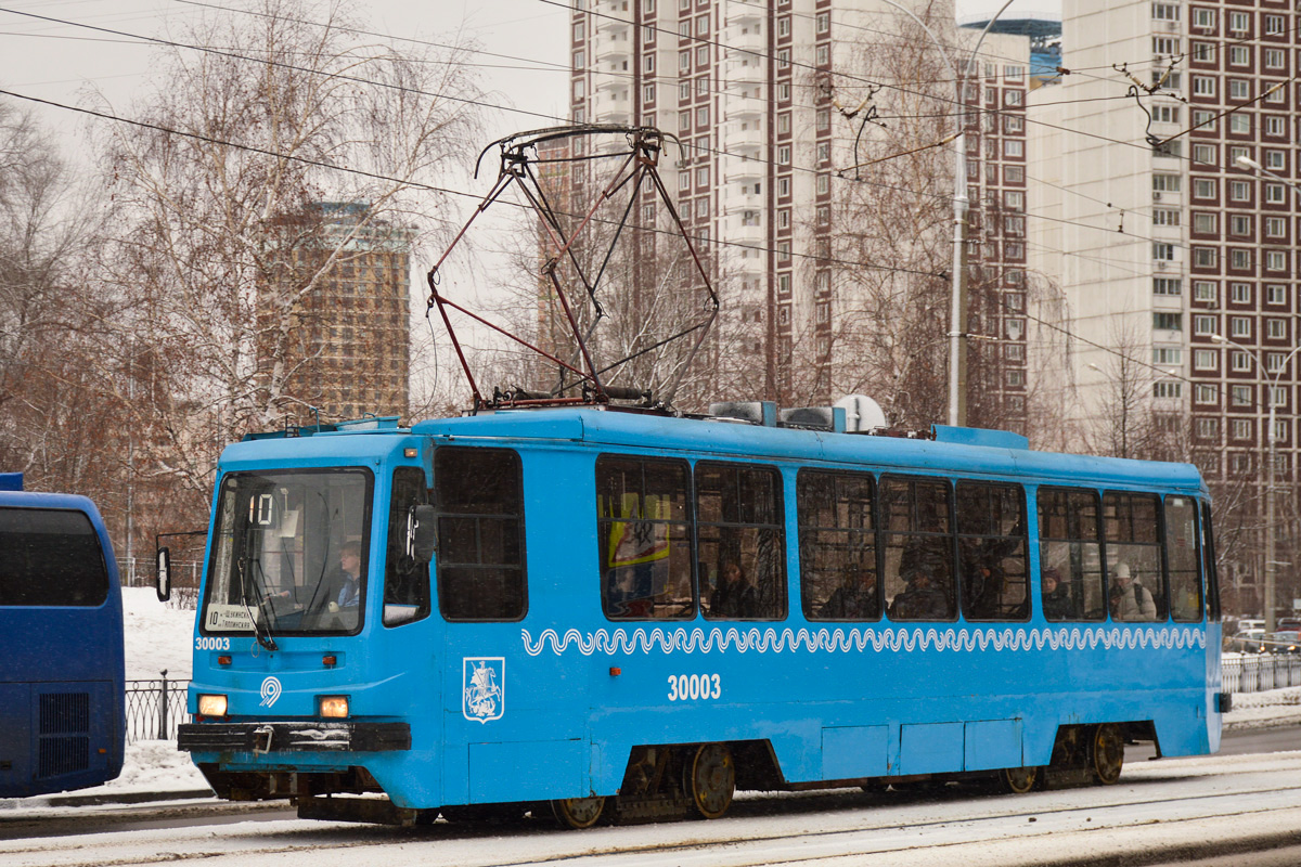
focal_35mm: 84
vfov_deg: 16.3
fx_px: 3035
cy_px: 434
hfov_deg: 24.2
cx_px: 650
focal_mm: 56
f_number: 5.6
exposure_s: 1/400
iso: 200
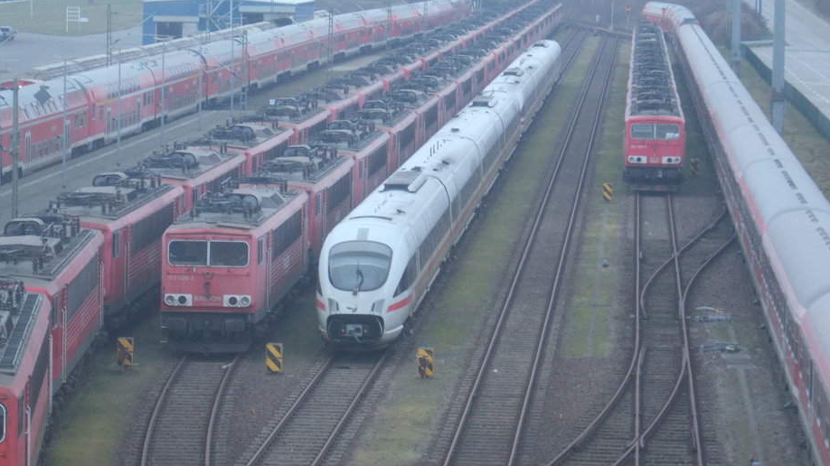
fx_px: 3543
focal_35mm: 161
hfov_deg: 13.3
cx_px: 299
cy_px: 238
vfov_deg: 7.5
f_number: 6
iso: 200
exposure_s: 1/60
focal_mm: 20.1
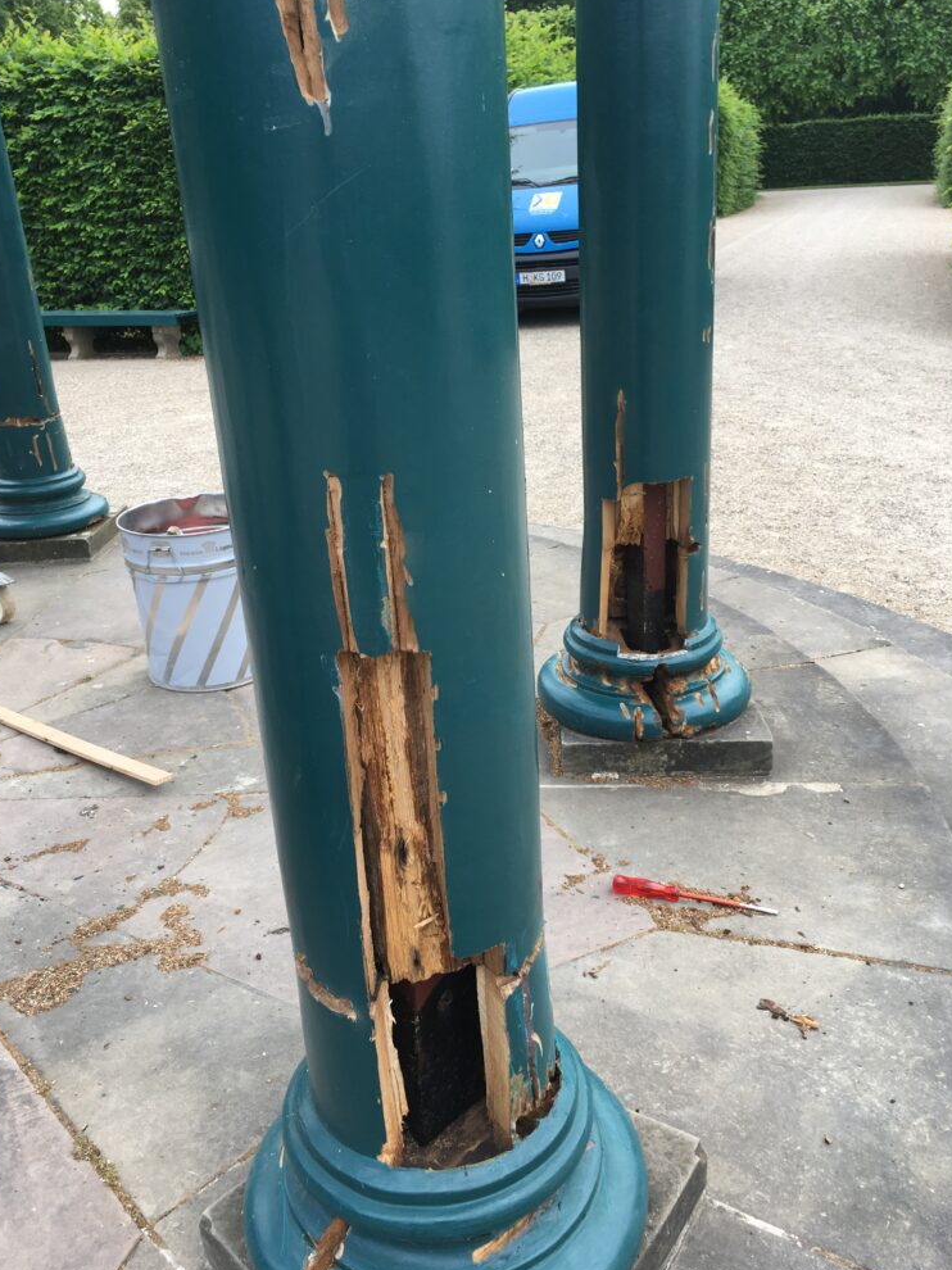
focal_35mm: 30
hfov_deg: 46.8
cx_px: 473
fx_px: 1101
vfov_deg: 60.0
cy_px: 639
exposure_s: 1/310
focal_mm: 4.15
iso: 25
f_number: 2.2
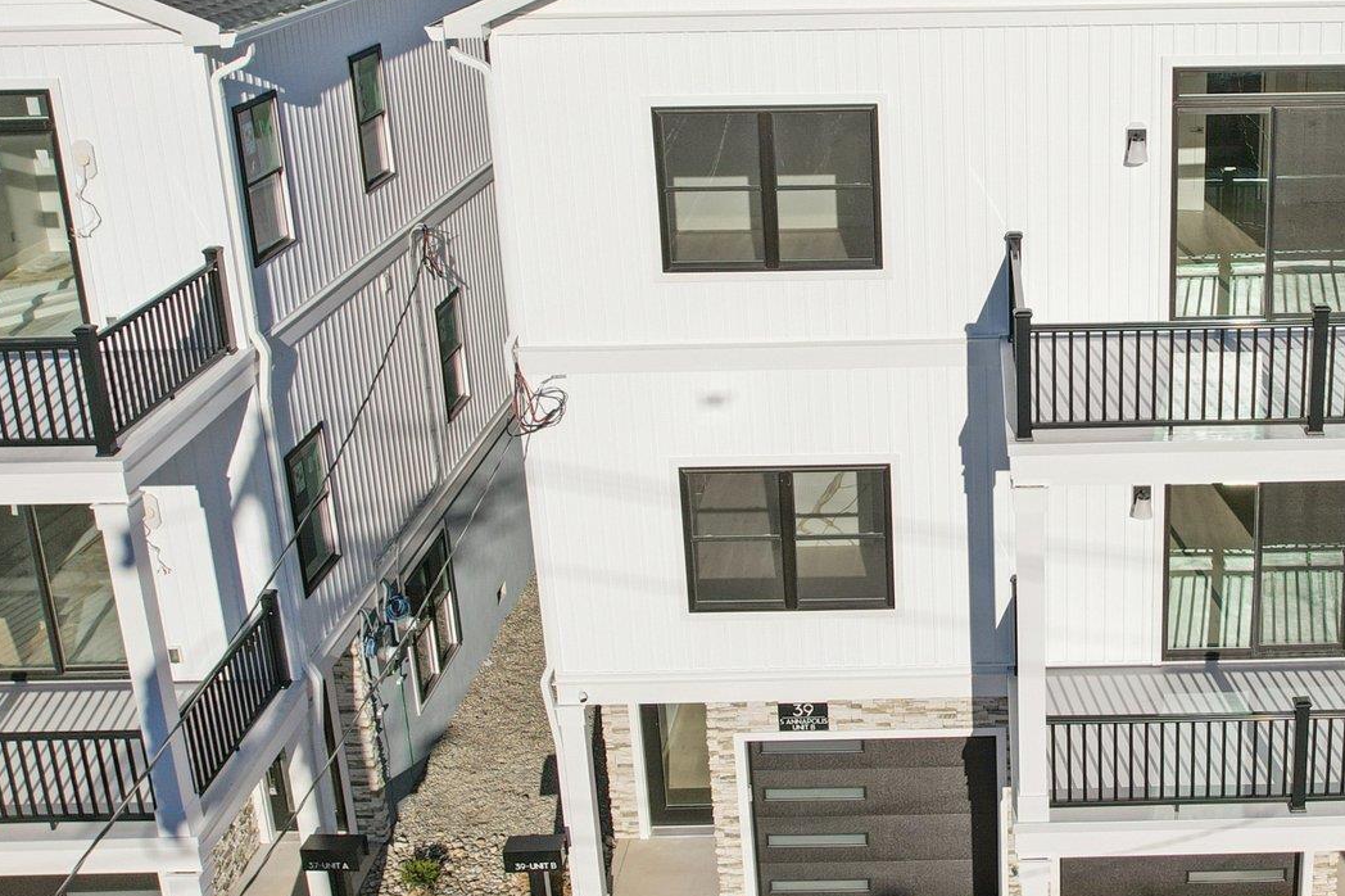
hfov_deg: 43.9
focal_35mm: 43
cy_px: 333
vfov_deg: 31.0
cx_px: 1019
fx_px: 1606
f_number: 2.8
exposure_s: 1/4000
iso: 120
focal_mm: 8.4
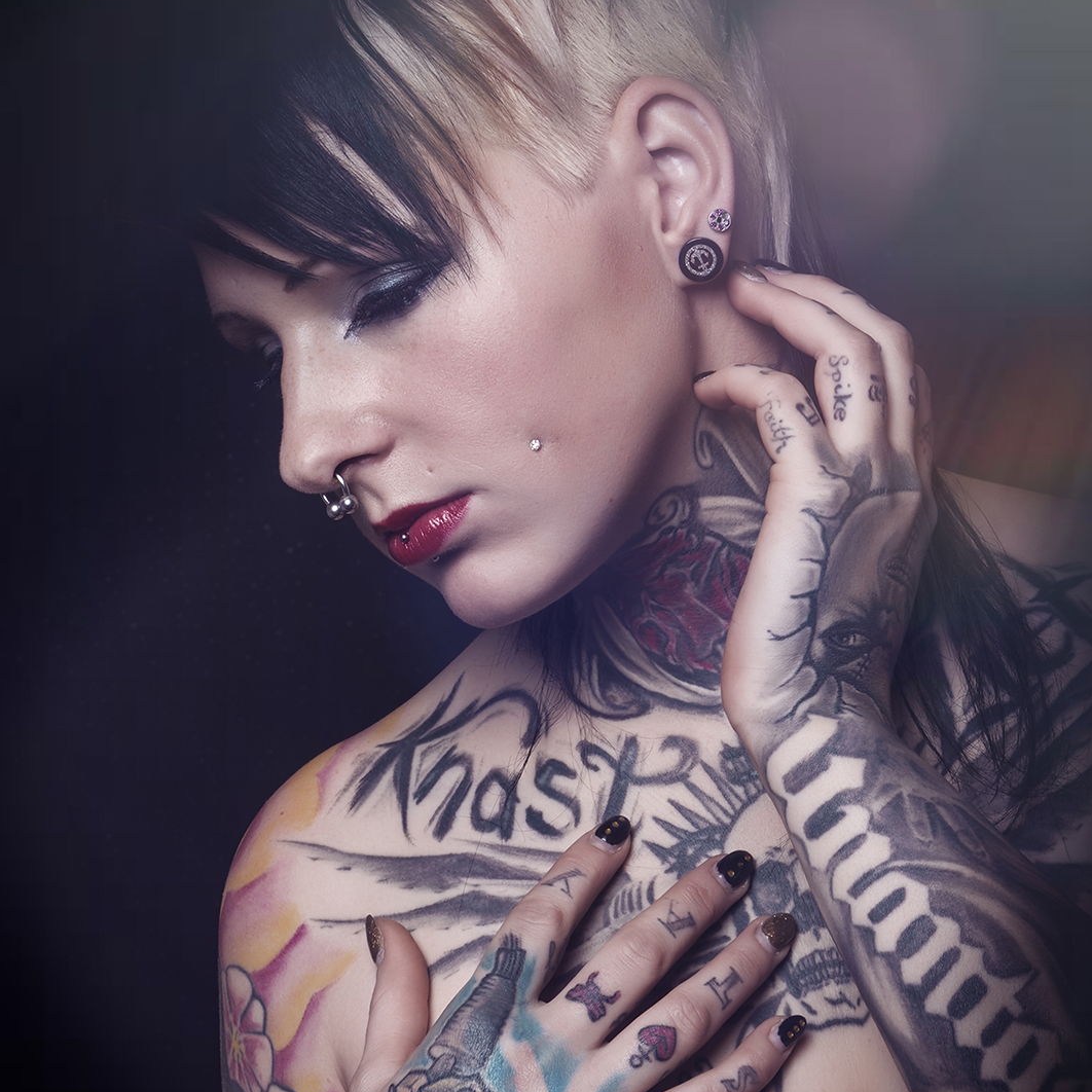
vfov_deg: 16.5
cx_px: 548
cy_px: 575
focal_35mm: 106
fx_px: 3770
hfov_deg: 16.5
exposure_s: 1/200
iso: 100
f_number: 16
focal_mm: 55
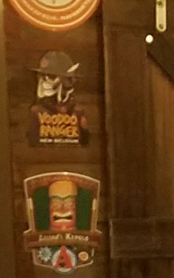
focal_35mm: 235
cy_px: 375
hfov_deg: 5.2
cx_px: 544
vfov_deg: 8.8
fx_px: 1781
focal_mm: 4.2
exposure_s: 1/10
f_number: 1.7
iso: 320
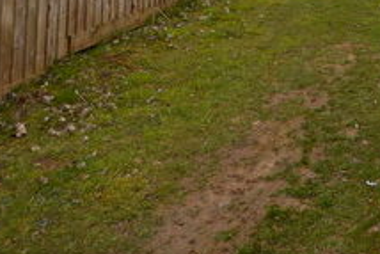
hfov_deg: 35.7
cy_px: -147
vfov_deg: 21.9
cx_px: 396
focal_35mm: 49
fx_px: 518
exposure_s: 1/200
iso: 100
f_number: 7.1
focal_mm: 10
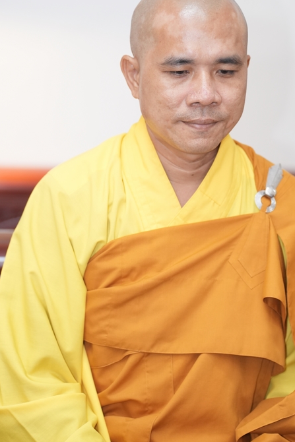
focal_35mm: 131
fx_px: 1609
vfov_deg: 15.6
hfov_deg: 10.5
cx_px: 157
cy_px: 209
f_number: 2.8
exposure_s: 1/250
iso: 1250
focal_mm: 90
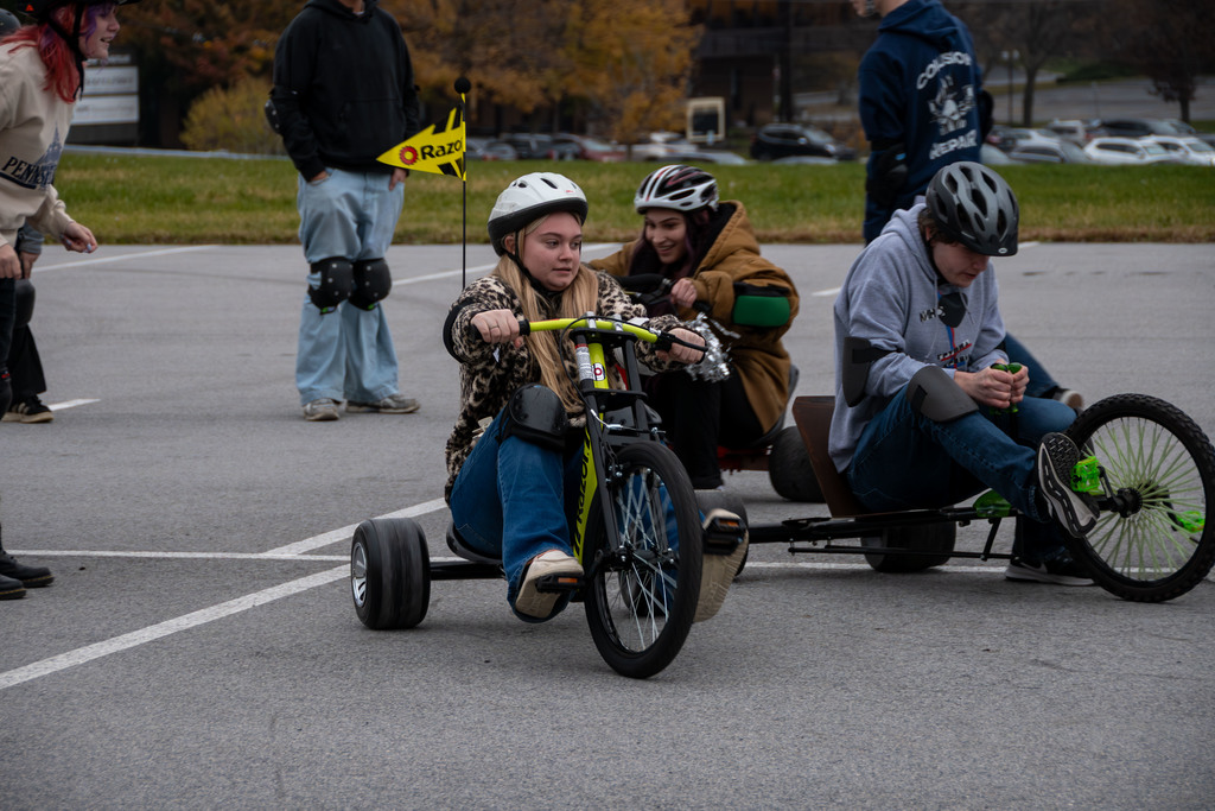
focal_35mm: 135
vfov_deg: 10.2
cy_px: 406
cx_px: 608
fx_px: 4557
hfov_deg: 15.2
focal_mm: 90
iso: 400
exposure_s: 1/160
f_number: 5.3
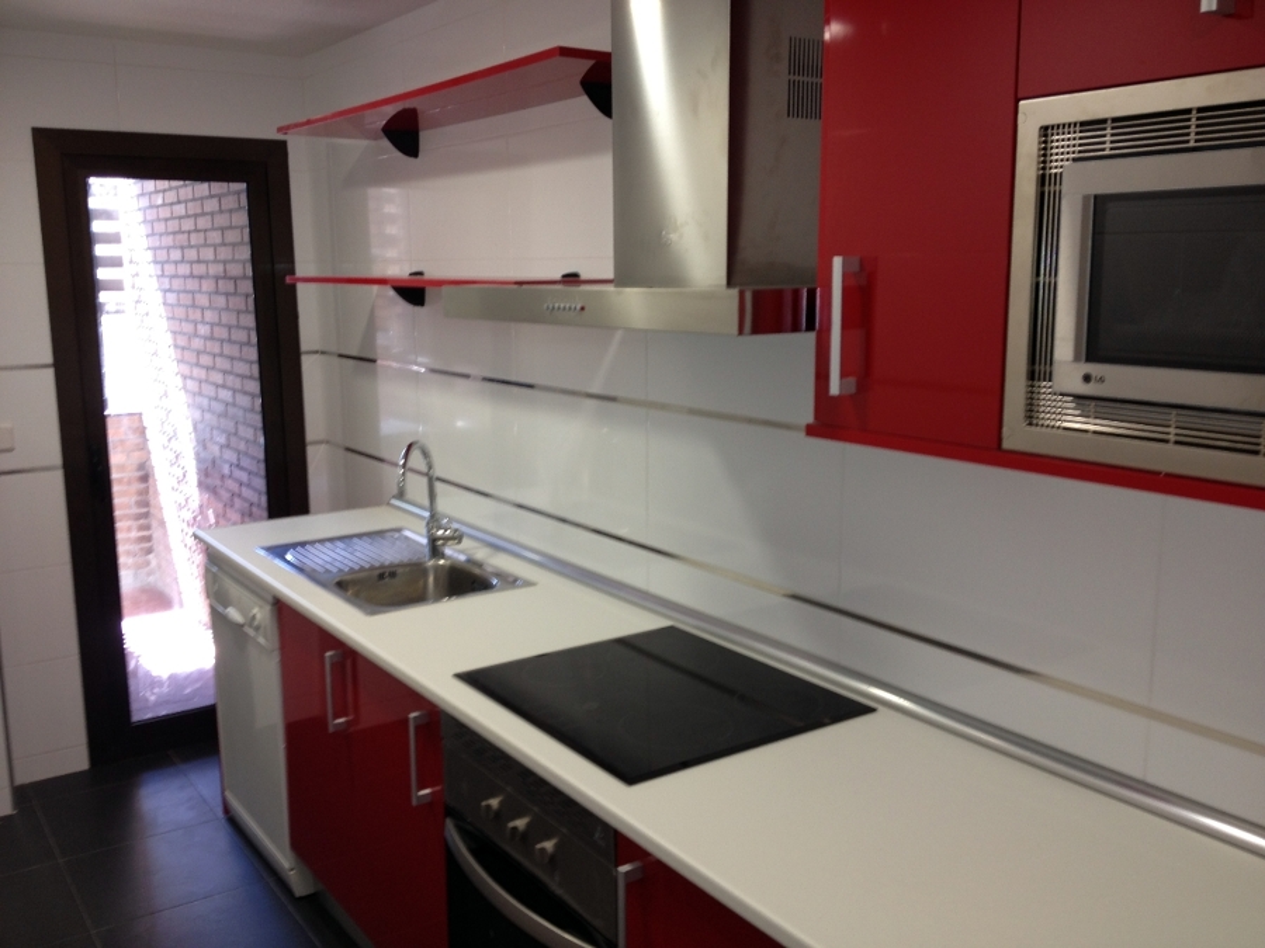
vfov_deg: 40.7
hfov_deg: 52.6
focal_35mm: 35
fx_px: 1279
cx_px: 632
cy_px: 474
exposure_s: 1/24
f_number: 2.4
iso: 64
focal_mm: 4.28
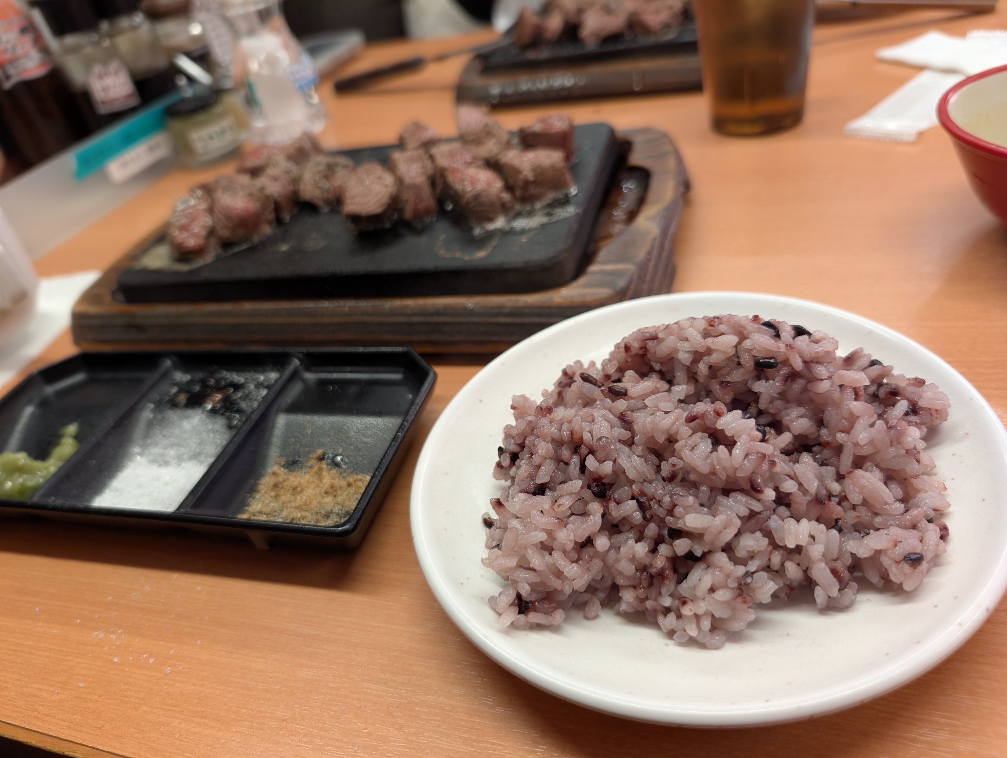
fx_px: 699
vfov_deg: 56.9
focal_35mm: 24
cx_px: 504
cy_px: 379
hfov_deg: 71.5
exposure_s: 1/48.6
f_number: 1.68
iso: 52
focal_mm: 6.9
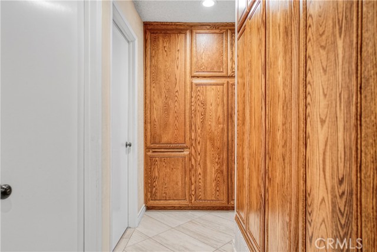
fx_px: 204
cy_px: 126
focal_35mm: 20
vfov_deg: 63.2
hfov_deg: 85.4
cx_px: 188
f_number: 4
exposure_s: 1/25
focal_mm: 13
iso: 2000
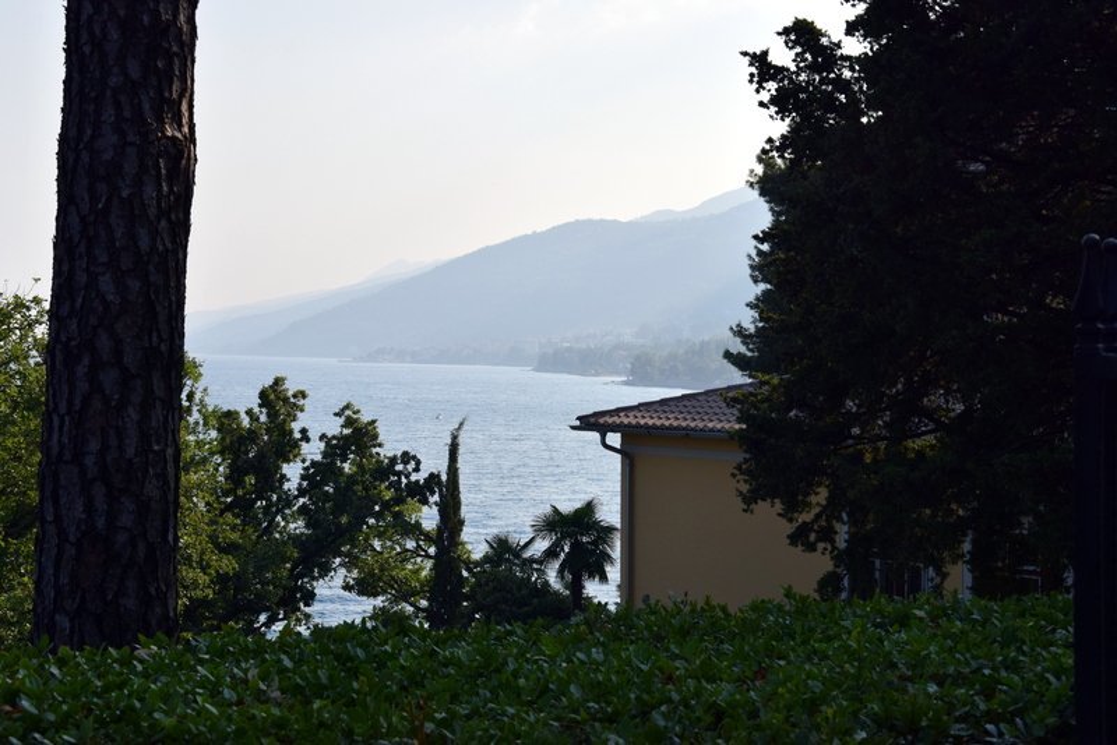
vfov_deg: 20.2
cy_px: 372
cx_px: 558
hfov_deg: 29.9
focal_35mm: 68
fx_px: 2095
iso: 400
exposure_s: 1/320
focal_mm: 45
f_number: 10
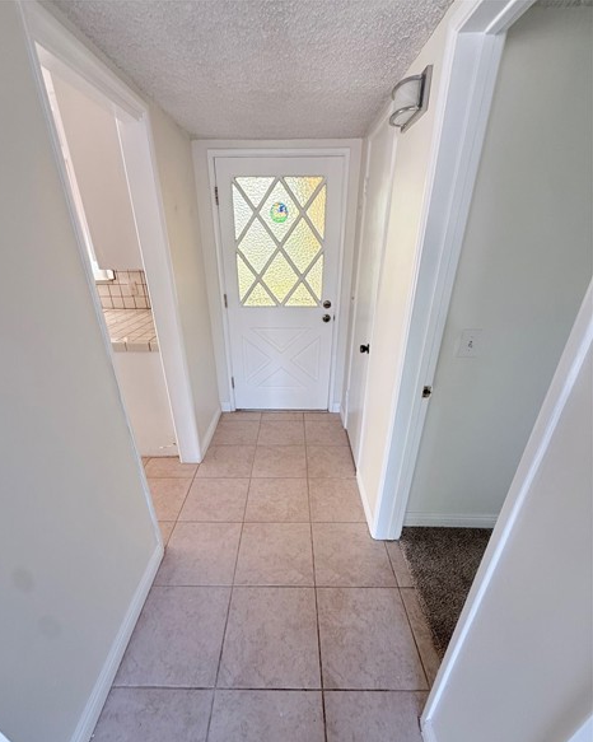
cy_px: 406
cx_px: 289
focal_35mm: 15
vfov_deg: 96.5
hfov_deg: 84.0
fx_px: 329
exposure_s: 1/99
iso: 125
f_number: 2.2
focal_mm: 2.22
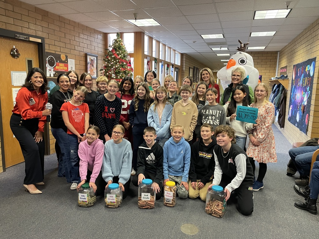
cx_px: 160
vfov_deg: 53.1
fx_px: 240
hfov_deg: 67.3
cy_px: 120
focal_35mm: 26
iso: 320
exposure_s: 1/60
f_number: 1.6
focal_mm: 4.2
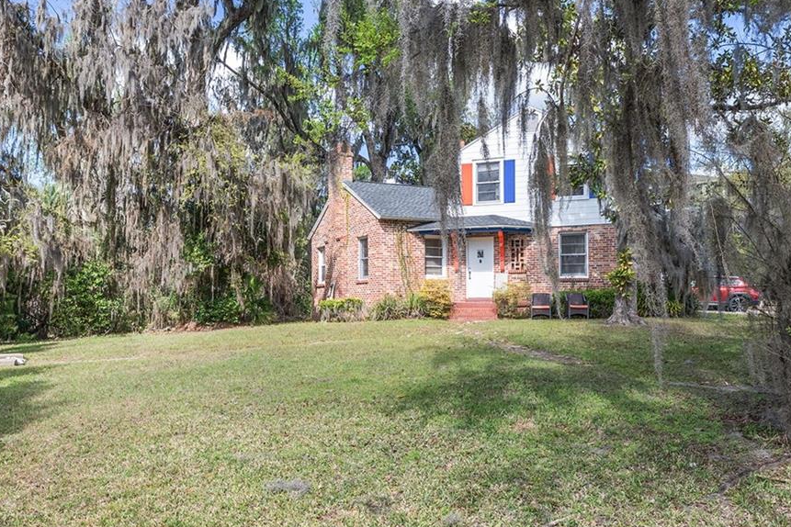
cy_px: 291
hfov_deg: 69.1
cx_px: 346
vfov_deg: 49.5
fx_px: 571
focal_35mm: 26
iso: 400
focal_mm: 14
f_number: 7.1
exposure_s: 1/640
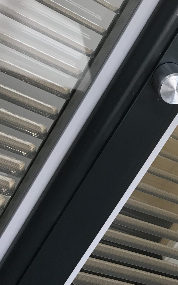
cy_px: 84
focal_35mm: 56
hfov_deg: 22.5
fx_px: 435
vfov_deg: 35.7
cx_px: 166
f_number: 1.8
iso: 25
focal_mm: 3.99
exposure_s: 1/33
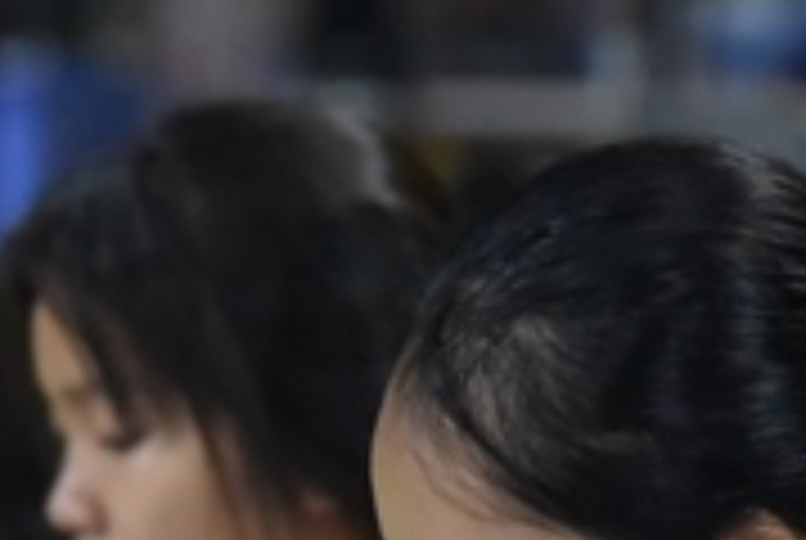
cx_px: 369
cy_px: 788
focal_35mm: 435
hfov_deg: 4.7
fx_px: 9755
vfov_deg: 3.2
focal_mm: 120
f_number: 4.5
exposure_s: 1/125
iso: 8000
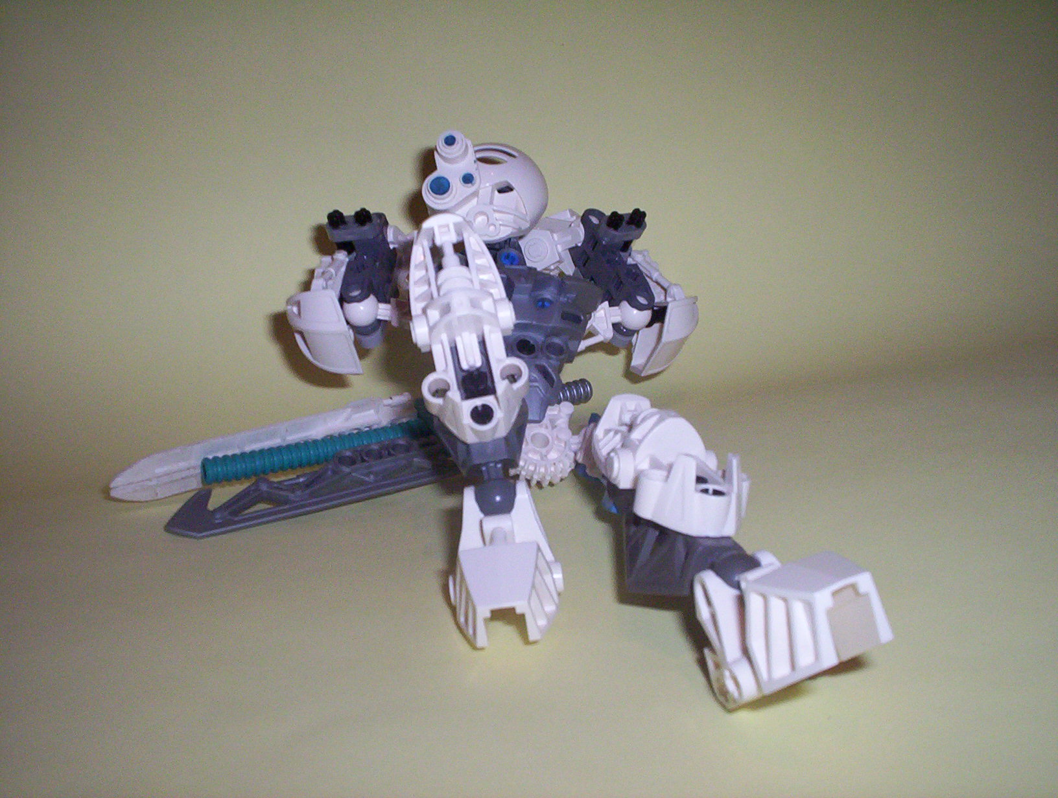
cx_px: 529
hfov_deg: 48.9
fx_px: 1164
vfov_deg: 37.9
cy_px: 399
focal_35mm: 38
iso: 140
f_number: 4.5
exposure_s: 1/60
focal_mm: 4.99
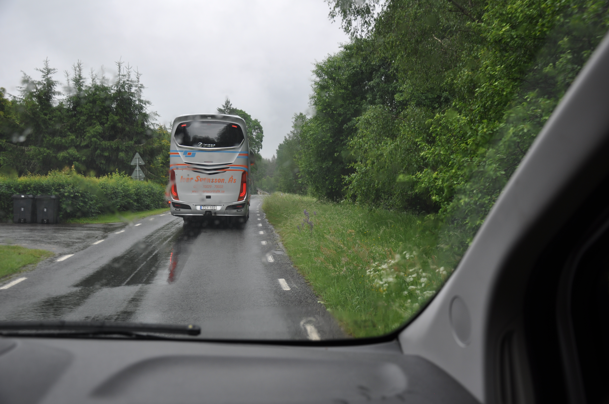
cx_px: 304
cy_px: 202
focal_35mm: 33
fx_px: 558
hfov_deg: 57.3
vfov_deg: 39.9
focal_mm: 22
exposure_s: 1/100
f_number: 5
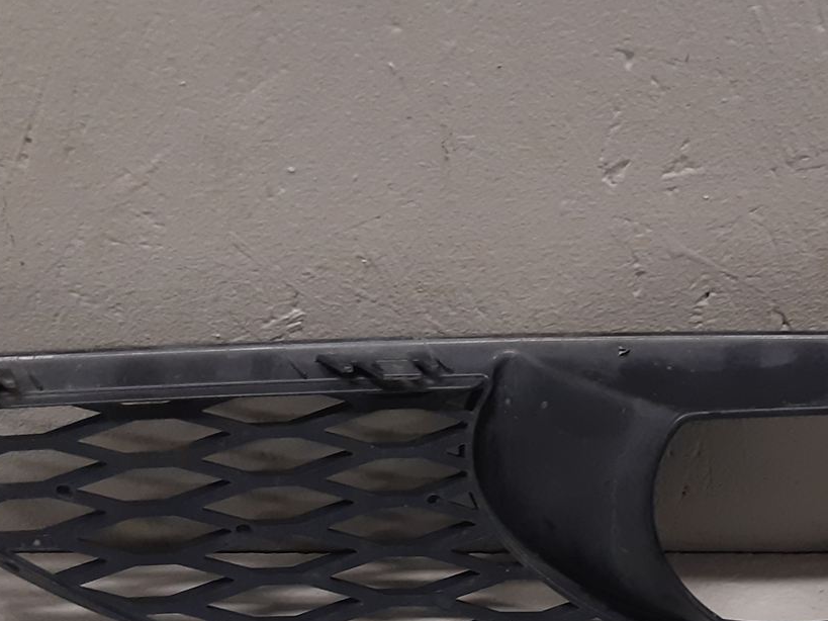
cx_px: 634
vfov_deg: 22.2
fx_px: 1555
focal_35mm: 65
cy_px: 515
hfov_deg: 29.3
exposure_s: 1/50
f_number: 1.7
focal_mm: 3.93
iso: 160
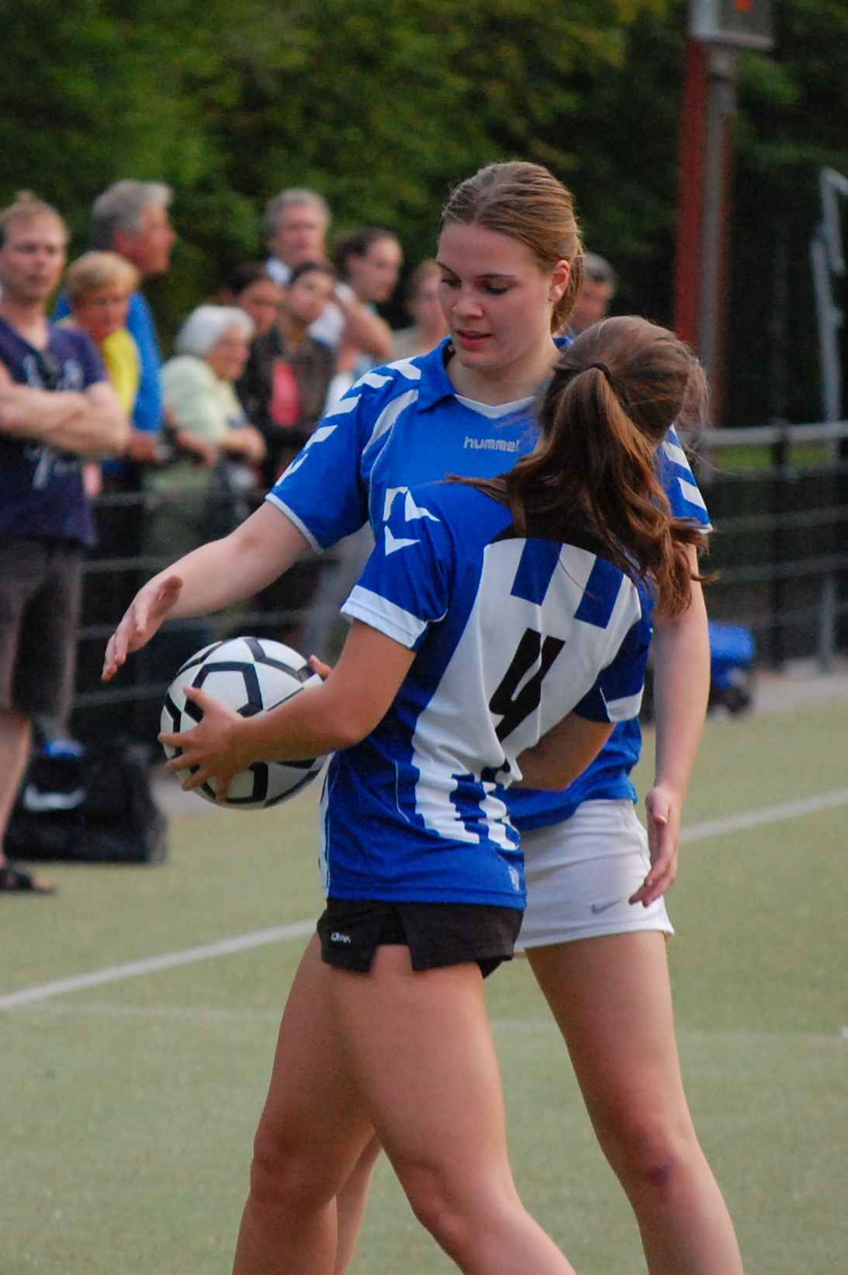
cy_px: 638
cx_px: 424
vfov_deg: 10.2
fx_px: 7168
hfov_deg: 6.8
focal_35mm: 202
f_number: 5
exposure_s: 1/500
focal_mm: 135
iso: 1600
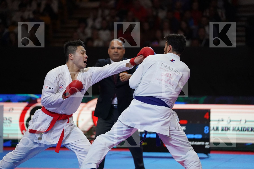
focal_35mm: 154
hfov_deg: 13.3
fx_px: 1086
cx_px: 127
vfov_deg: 8.9
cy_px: 84
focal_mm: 154
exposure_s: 1/1000
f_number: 2.8
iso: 4000
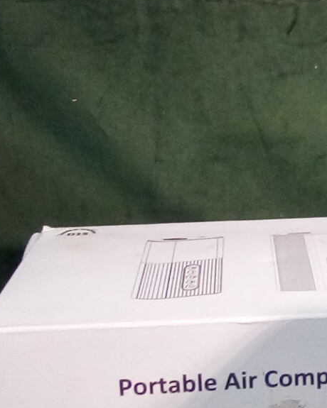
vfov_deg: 25.1
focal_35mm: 76
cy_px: 182
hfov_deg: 19.6
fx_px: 919
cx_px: 326
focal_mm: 2.27
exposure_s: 1/33.3
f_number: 2.2
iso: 154
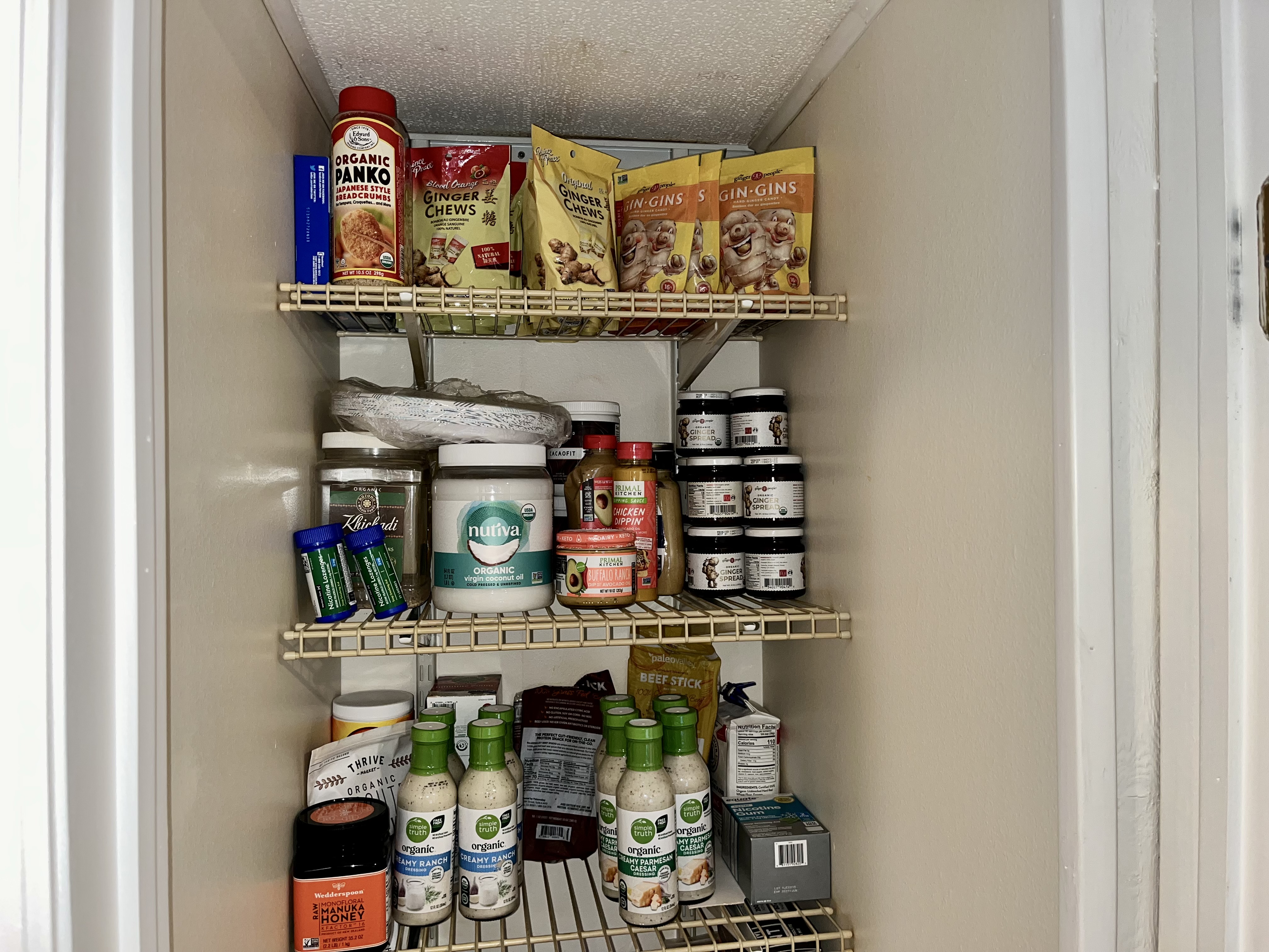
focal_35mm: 26
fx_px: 953
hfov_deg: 67.3
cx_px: 634
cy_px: 476
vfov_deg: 53.1
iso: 40
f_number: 1.6
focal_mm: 5.1
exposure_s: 1/46
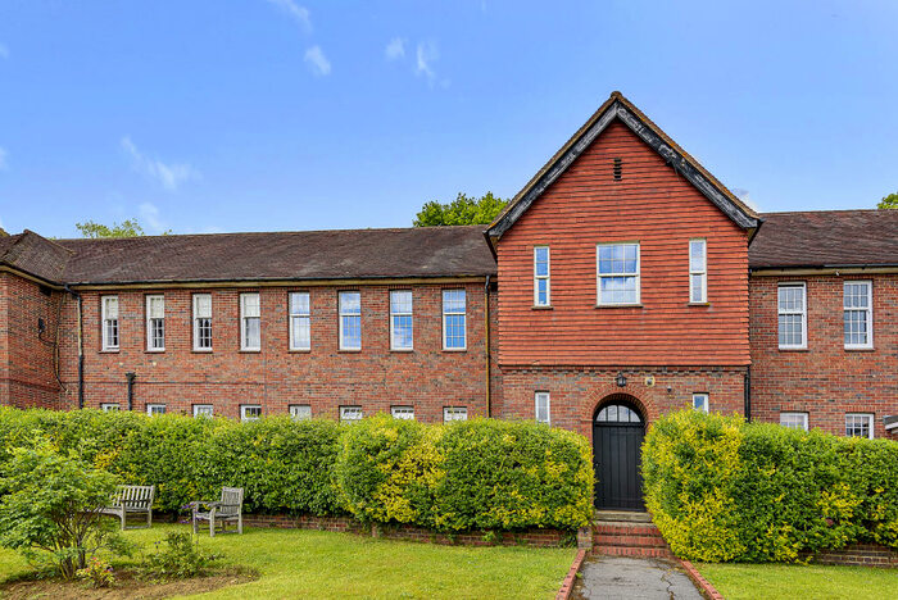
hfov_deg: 96.7
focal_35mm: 16
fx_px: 399
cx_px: 449
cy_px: 300
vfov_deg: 73.9
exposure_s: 1/250
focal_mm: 16
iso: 250
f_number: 8
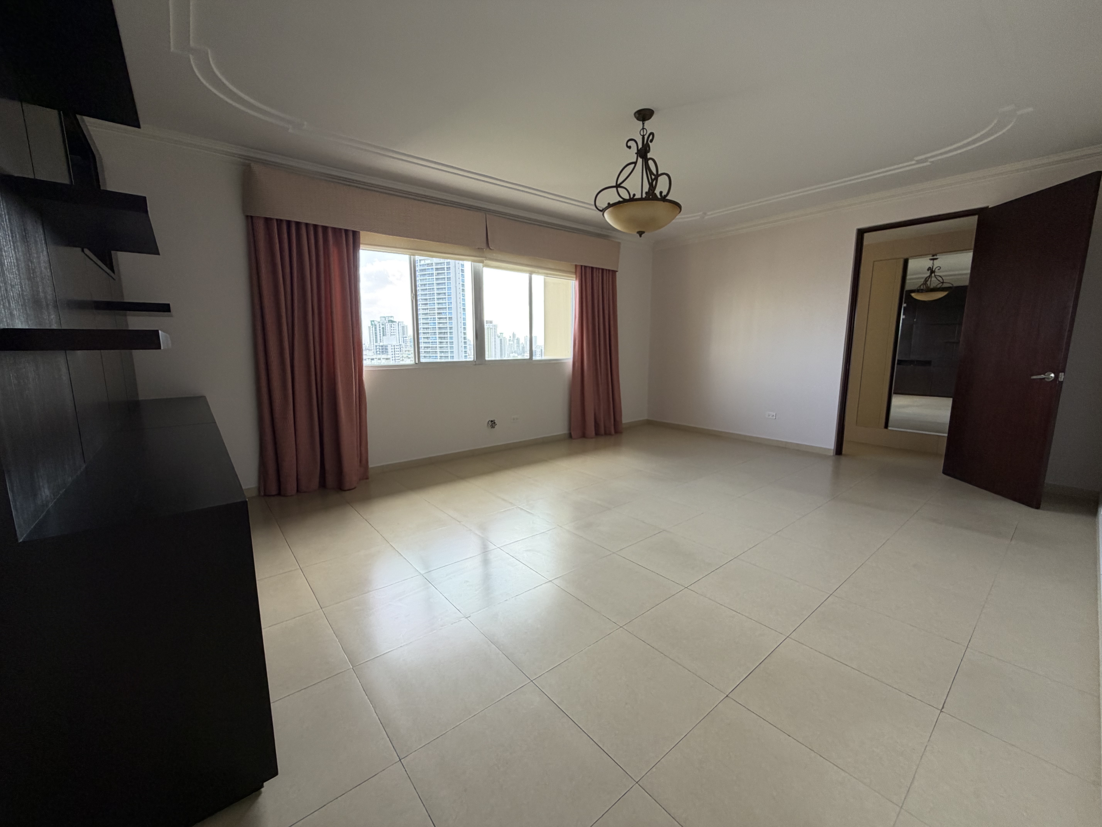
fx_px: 446
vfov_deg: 85.7
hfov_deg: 102.1
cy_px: 414
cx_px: 551
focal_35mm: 14
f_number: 2.2
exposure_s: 1/121
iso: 100
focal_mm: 2.22
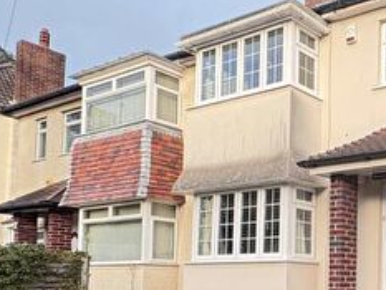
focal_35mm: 42
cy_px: 266
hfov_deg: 34.4
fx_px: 469
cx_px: 479
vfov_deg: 32.5
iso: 40
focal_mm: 2.22
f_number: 2.2
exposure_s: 1/120
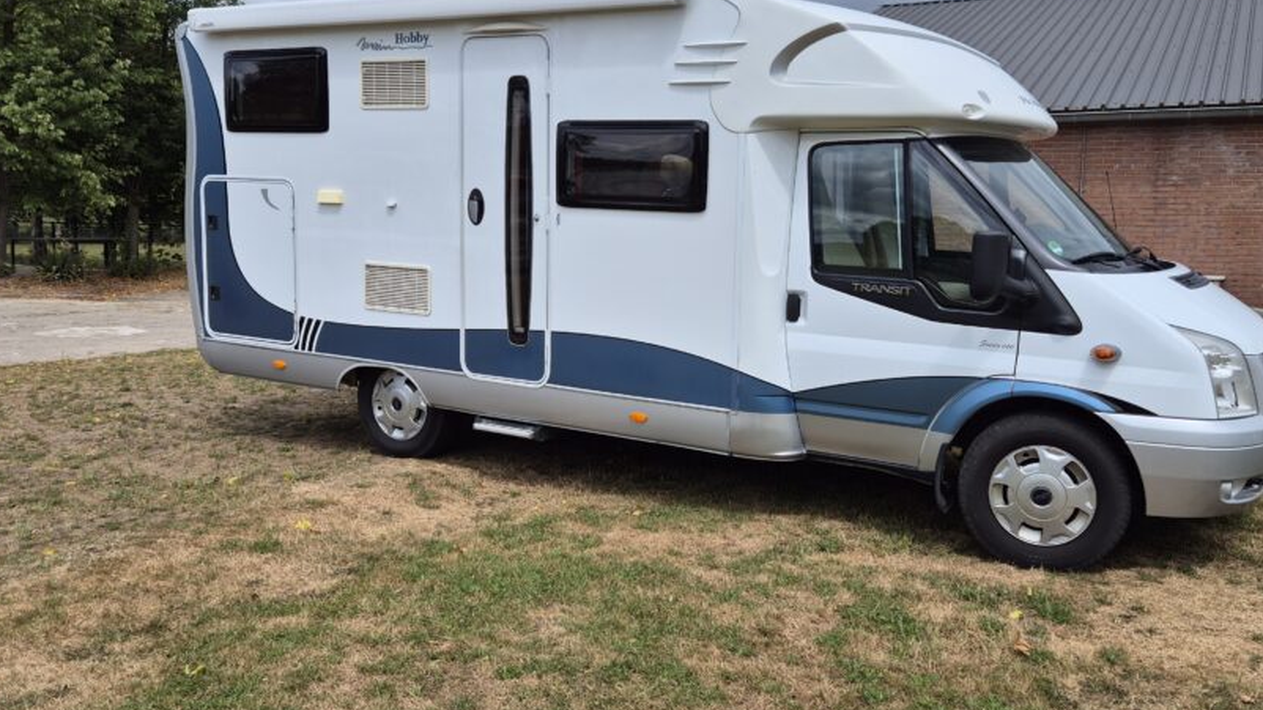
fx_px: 1072
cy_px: 327
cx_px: 712
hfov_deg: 60.8
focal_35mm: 32
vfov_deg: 36.6
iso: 25
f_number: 1.8
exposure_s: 1/2312
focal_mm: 5.4
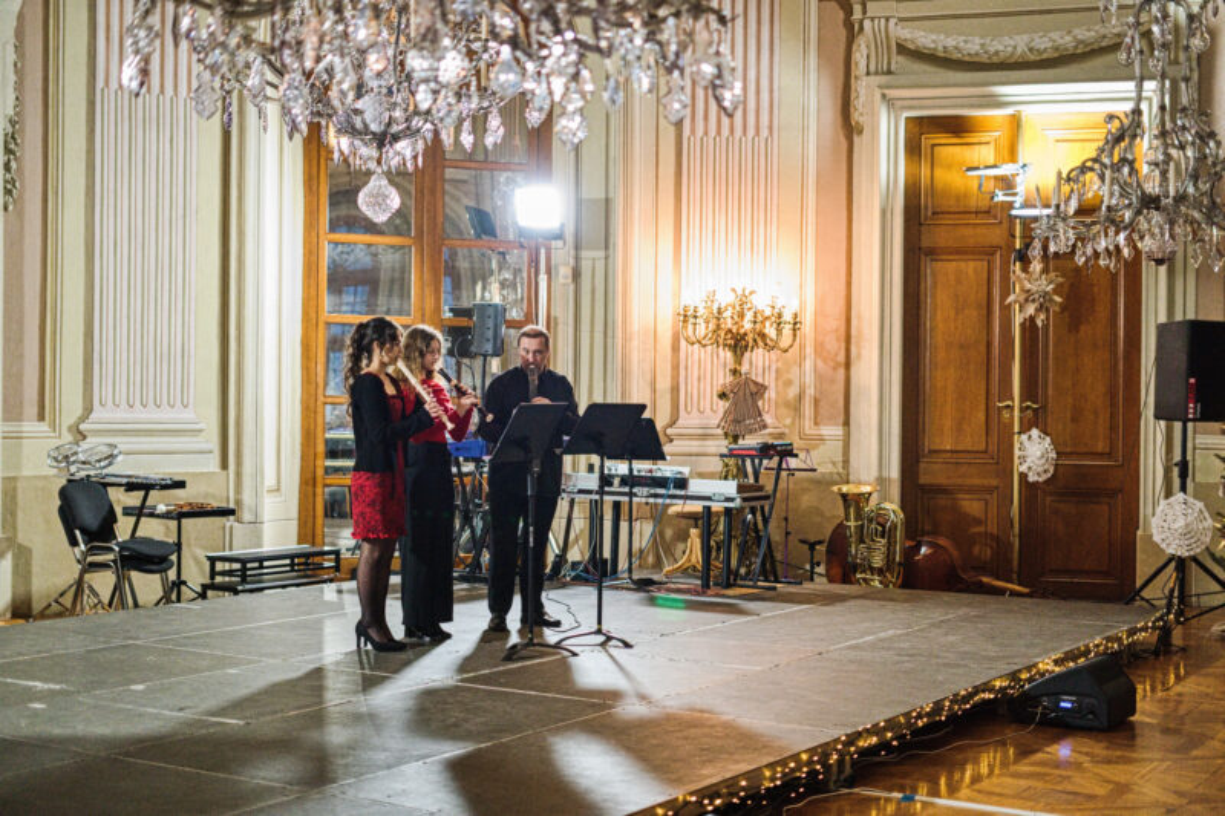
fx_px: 1701
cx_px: 612
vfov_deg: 27.0
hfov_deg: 39.6
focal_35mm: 50
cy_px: 408
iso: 12800
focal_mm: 50
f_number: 2
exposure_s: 1/1600
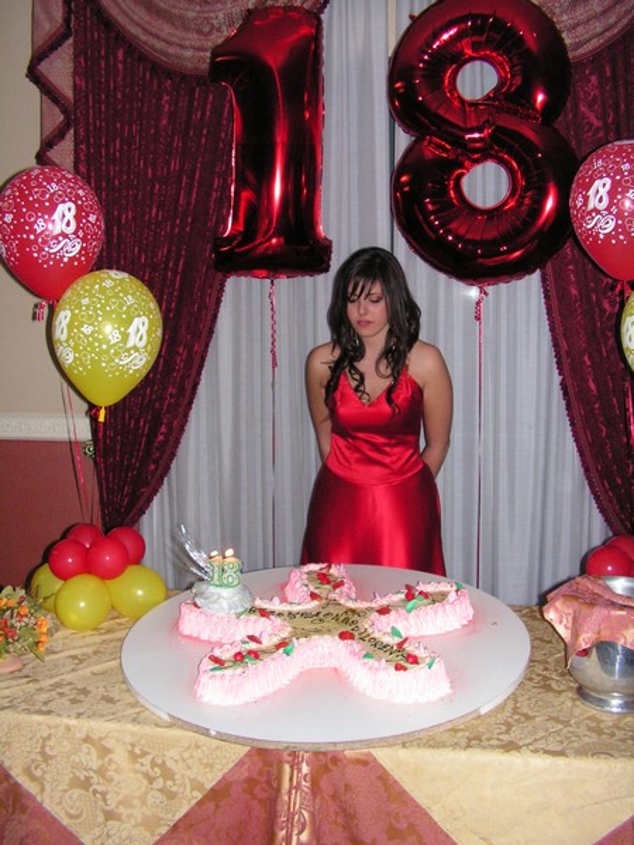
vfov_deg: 50.1
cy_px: 422
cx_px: 317
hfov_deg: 38.7
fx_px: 904
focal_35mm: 37
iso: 200
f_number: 3.2
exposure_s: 1/40
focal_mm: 6.2
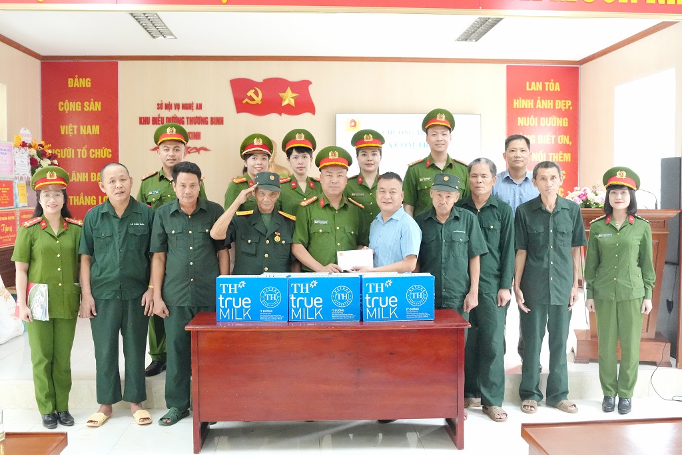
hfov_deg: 53.1
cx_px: 341
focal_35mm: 36
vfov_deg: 36.8
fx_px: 682
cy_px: 228
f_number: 3.5
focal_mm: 24
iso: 8000
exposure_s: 1/400
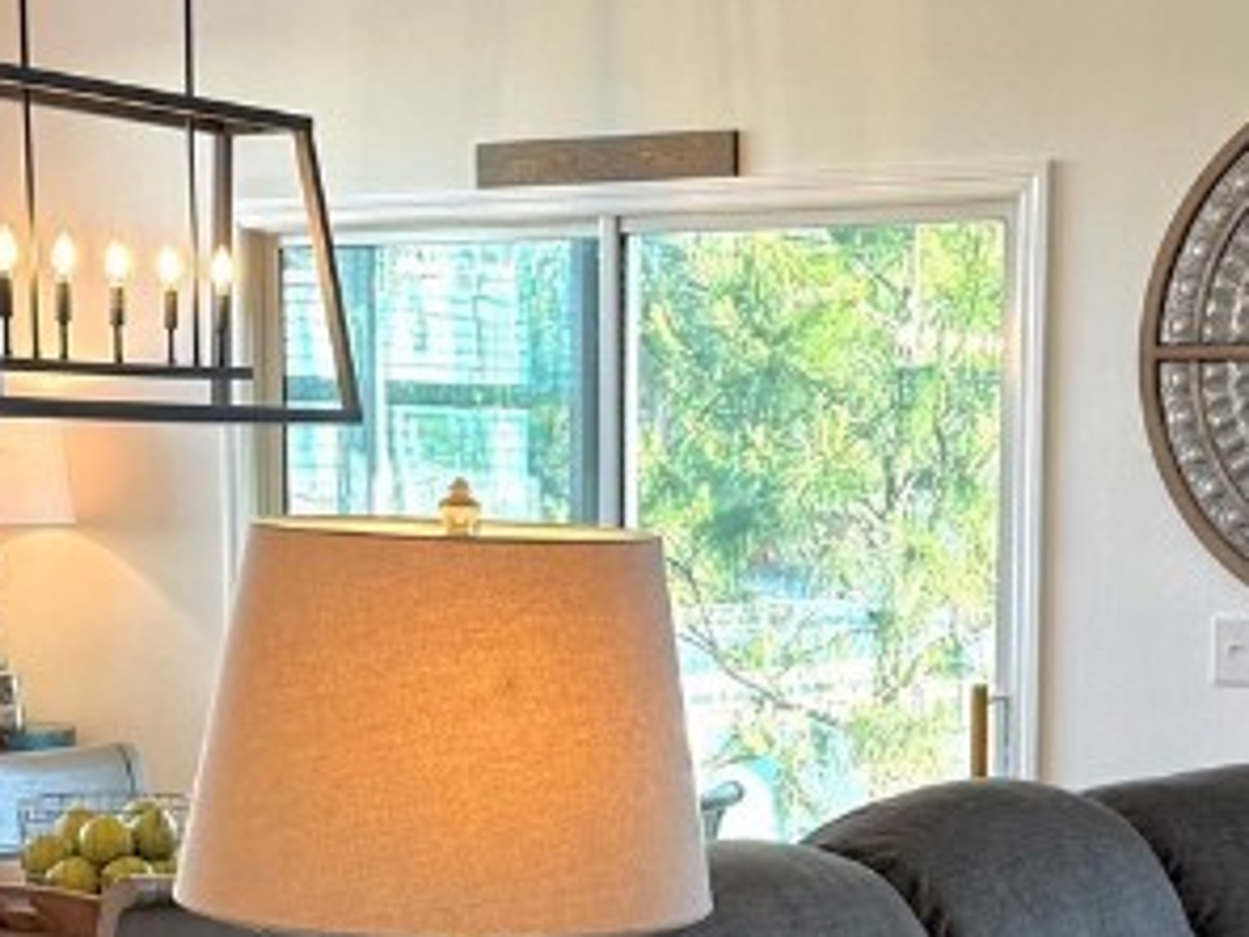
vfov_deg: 17.6
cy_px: 785
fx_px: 2995
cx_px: 684
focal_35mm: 83
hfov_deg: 23.5
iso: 100
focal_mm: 6.76
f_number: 1.78
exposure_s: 1/157
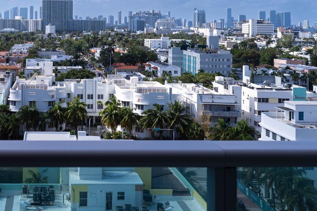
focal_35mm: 66
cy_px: 18
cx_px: 52
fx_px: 581
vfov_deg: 20.2
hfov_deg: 29.6
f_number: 8
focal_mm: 35
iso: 100
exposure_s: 1/500
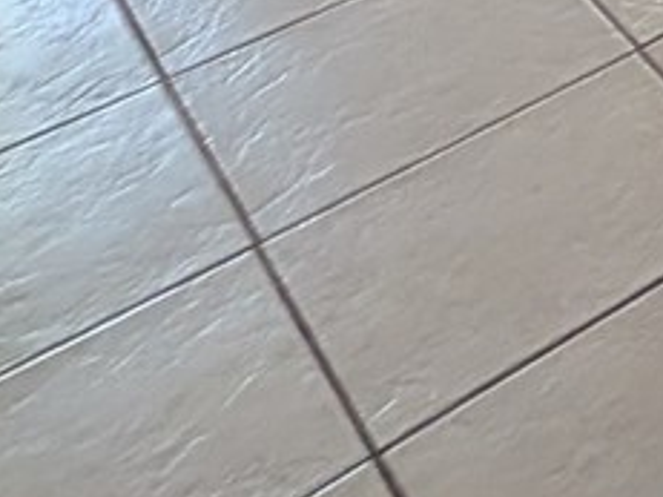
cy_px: -781
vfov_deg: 12.6
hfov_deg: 13.9
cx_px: 1691
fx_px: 1589
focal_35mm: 83
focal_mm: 2.23
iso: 66
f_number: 1.95
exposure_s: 1/26.5
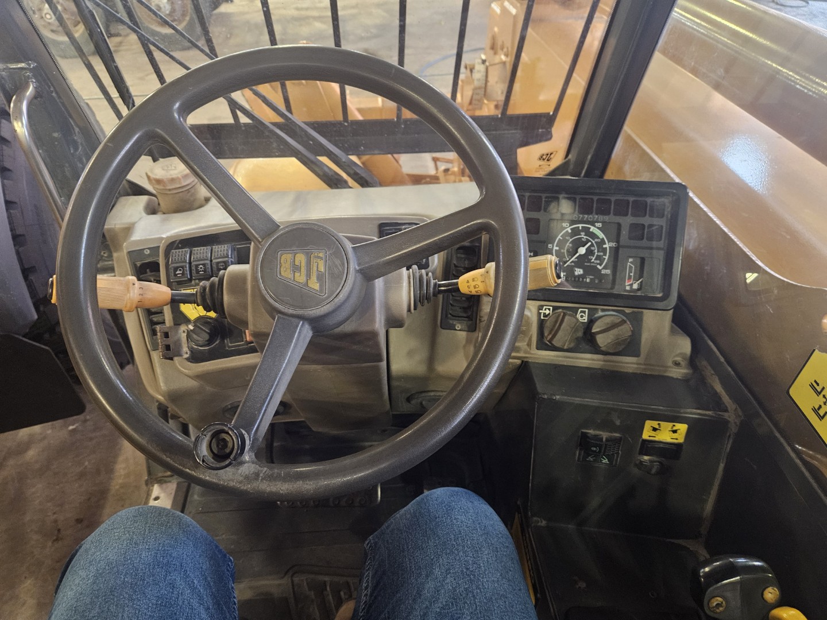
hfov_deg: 73.9
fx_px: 549
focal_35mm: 23
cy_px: 310
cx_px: 414
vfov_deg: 58.9
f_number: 1.8
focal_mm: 5.4
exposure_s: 1/24
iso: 640
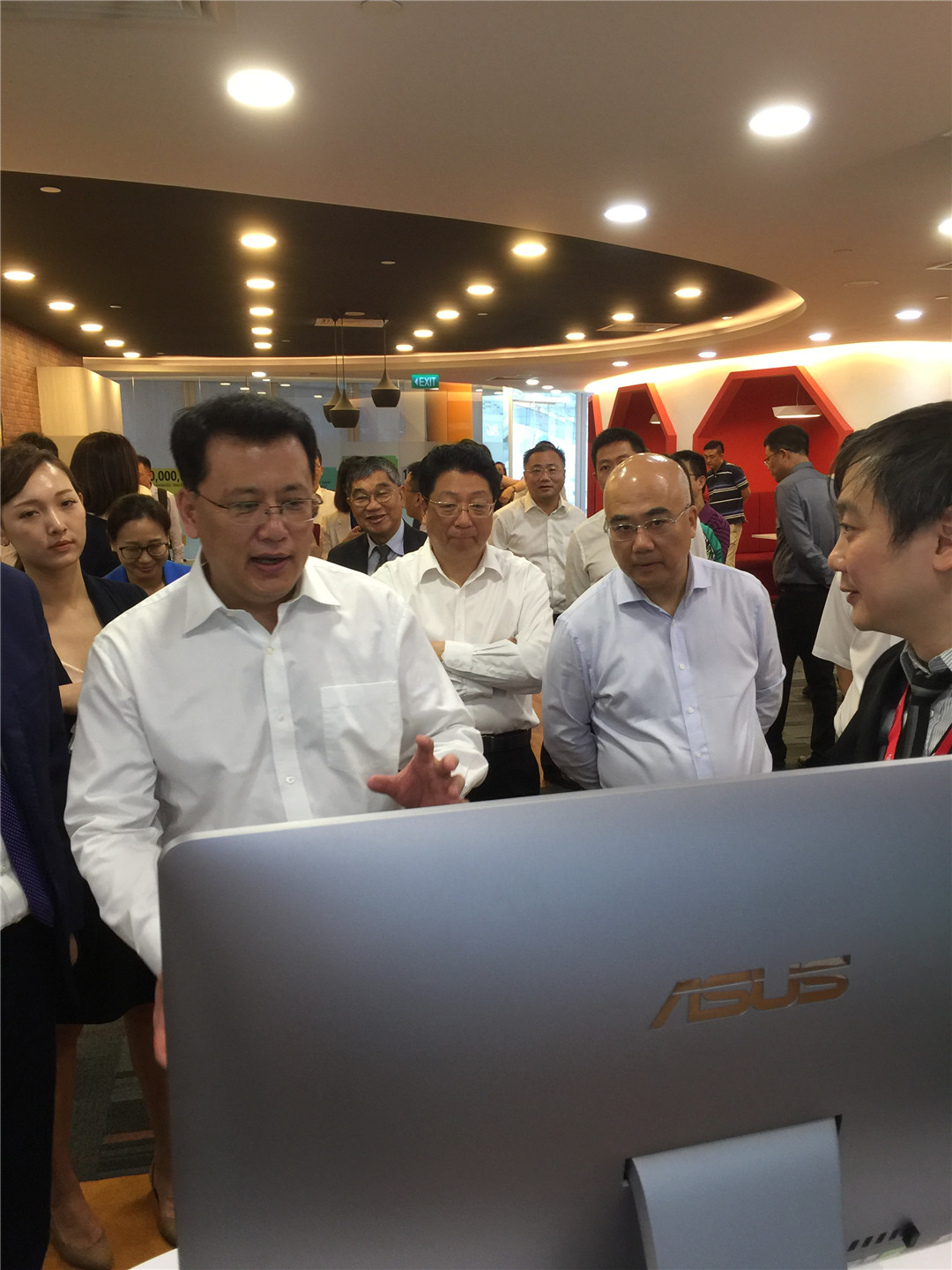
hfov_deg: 48.2
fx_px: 1063
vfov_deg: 61.7
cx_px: 476
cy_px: 635
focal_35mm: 29
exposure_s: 1/17
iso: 50
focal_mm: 4.15
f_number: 2.2
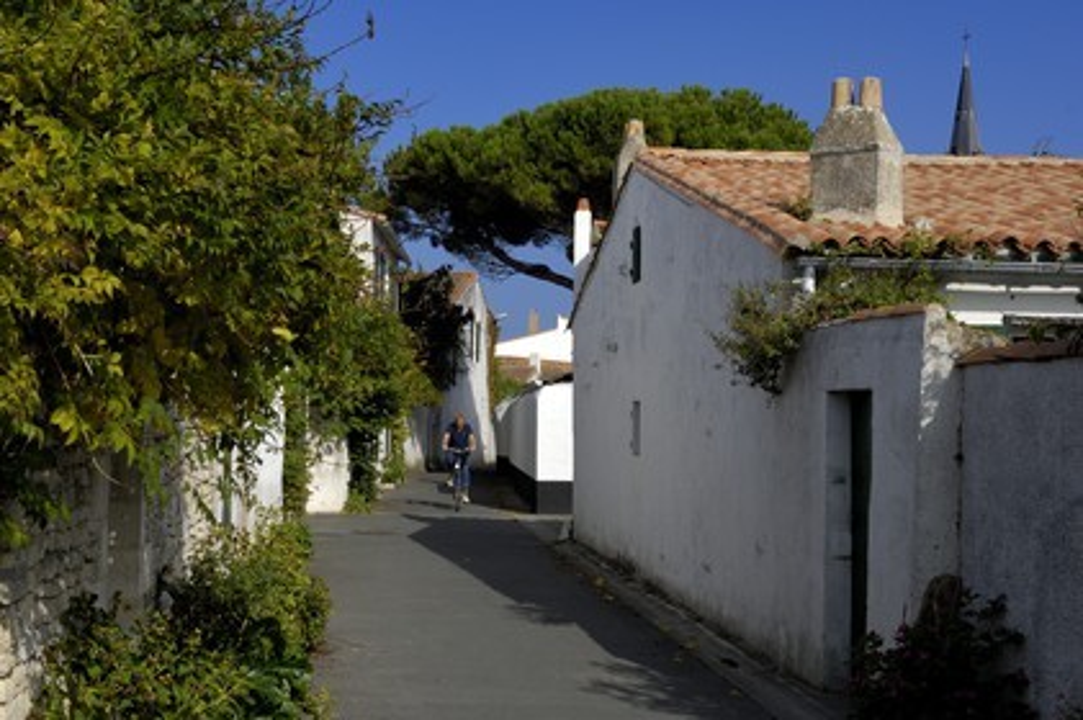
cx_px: 542
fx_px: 1533
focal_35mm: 51
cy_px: 360
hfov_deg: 38.9
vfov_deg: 26.4
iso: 100
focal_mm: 34
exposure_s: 1/160
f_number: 12
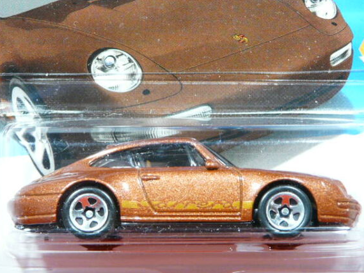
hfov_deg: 11.3
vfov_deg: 8.5
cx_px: 184
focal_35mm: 175
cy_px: 134
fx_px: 1841
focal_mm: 17
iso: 200
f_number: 3.6
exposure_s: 1/20
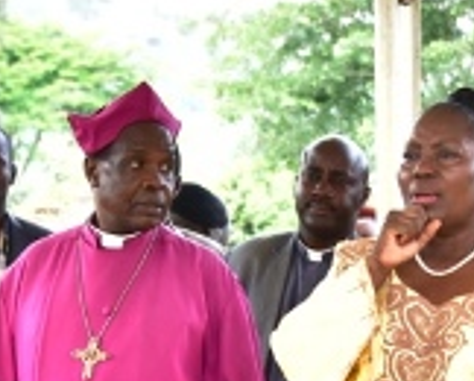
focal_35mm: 148
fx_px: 2079
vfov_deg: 10.3
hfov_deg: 13.0
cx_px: 304
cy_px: 459
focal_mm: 40
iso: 800
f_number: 4
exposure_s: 1/250
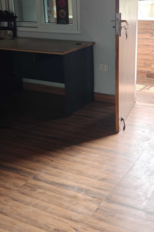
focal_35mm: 49
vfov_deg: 40.3
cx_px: 93
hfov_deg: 27.5
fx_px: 314
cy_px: 102
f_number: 1.6
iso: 125
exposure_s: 1/80
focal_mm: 6.06
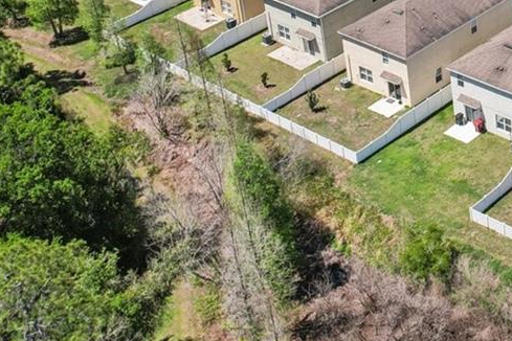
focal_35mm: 72
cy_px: -163
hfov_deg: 24.1
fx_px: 1024
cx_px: 691
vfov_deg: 17.2
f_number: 2.8
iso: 120
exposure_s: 1/2000
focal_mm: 8.4
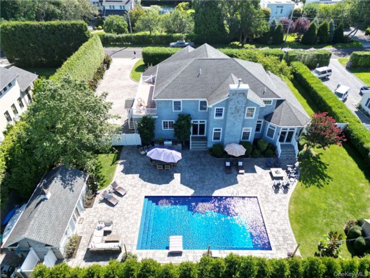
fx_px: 257
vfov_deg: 56.8
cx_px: 185
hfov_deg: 71.6
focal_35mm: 24
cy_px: 139
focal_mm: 6.72
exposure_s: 1/1000
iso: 100
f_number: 1.7
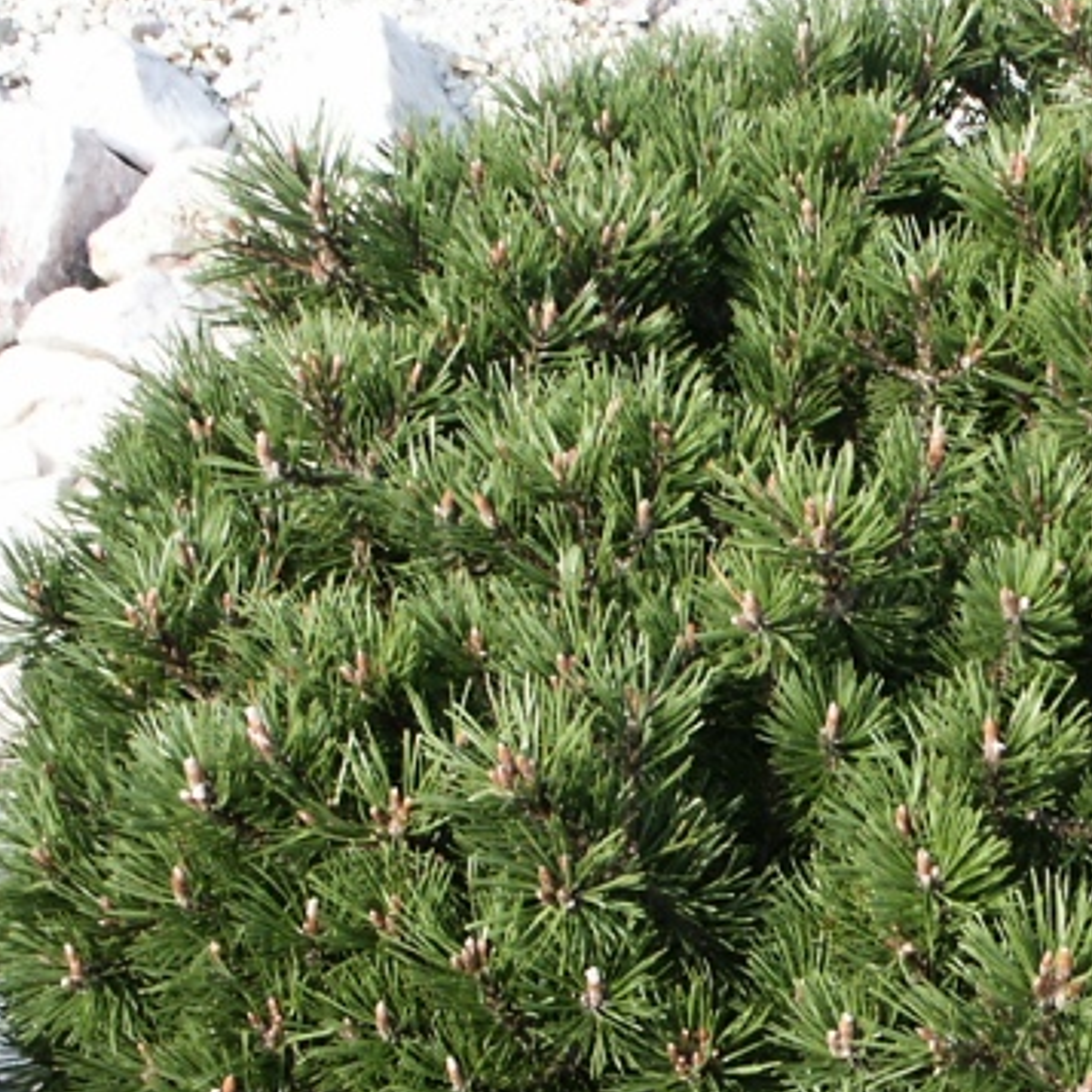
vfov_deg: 17.8
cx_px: 1098
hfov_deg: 17.5
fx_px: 3462
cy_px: 808
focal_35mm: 97
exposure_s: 1/90
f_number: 8
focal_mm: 10.26
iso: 64
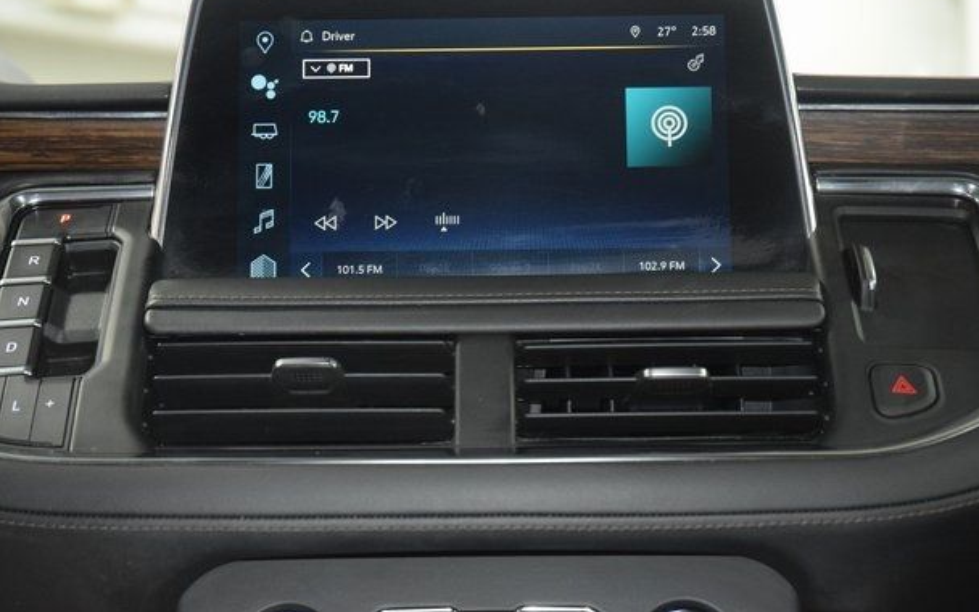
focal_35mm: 74
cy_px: 275
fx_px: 1974
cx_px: 477
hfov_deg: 27.8
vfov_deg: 17.6
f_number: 4.5
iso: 3200
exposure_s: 1/50
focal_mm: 46
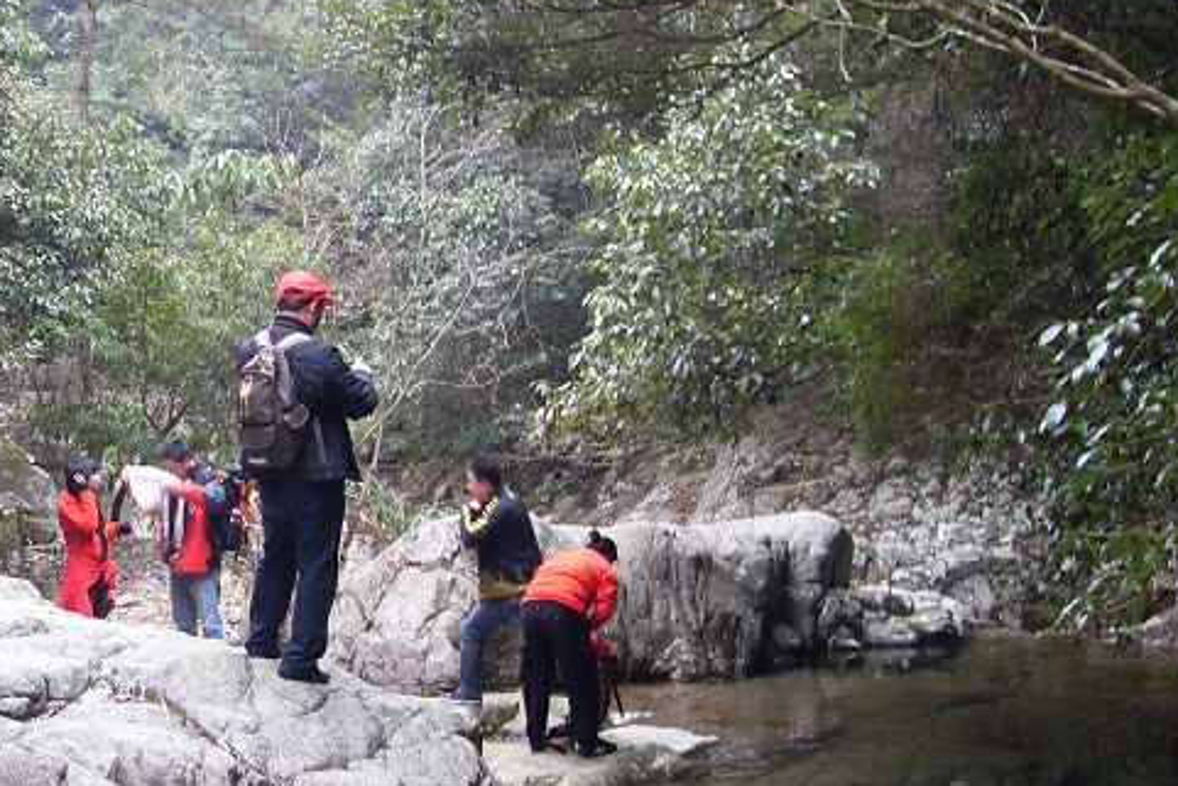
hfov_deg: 30.9
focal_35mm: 64
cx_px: 304
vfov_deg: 21.2
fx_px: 2095
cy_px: 433
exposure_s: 1/60
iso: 100
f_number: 2.8
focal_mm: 6.3
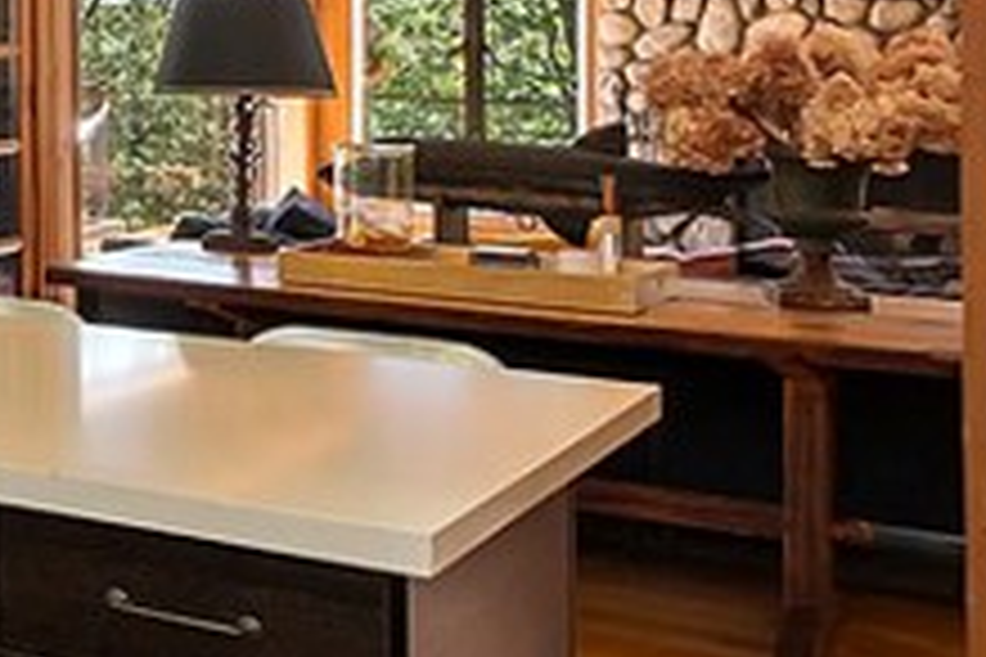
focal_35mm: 70
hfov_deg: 20.5
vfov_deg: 18.8
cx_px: -783
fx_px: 1917
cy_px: -29
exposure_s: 1/30
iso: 400
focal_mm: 10
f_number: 8
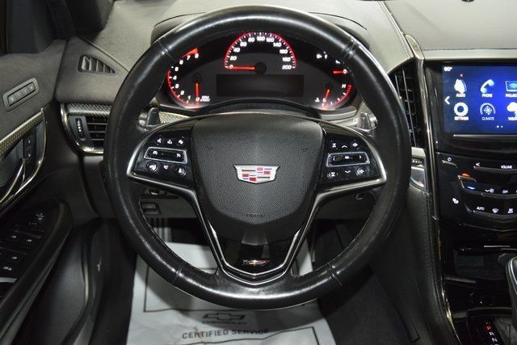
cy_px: 172
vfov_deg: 30.9
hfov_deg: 45.0
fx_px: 625
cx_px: 258
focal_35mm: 44
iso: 2500
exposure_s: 1/25
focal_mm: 29
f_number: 3.8
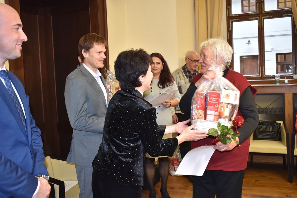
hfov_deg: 51.3
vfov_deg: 35.5
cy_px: 99
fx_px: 309
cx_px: 148
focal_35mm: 38
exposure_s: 1/60
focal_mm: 25
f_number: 4.5
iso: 720
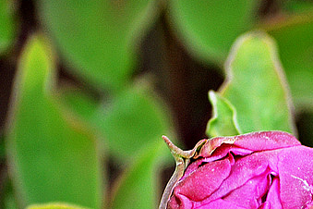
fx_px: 6668
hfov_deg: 2.7
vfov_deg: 1.8
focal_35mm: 767
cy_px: 260
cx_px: 296
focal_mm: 200
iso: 400
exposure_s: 1/160
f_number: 5.6
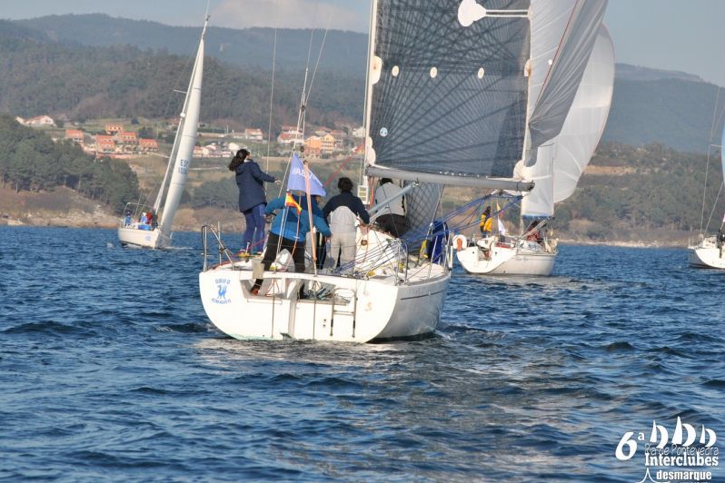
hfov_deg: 10.1
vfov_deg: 6.7
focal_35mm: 204
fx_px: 4098
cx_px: 362
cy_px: 243
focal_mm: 135
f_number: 9
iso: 400
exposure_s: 1/1250
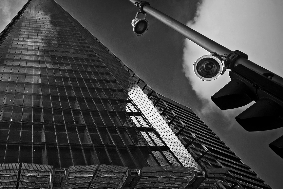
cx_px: 50
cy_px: 85
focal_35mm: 24
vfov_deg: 53.0
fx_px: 189
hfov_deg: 65.9
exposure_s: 1/500
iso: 200
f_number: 8
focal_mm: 14
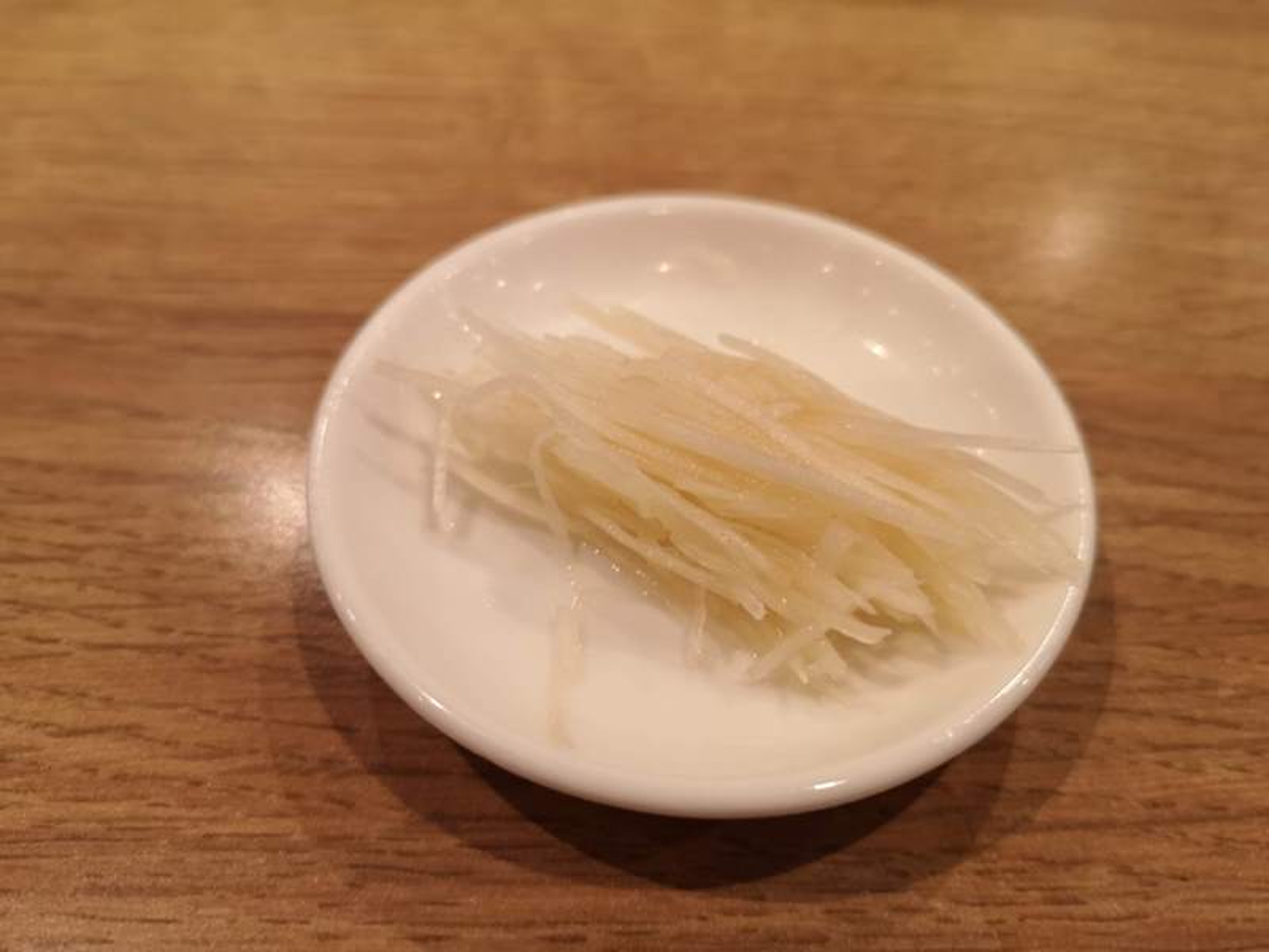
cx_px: 634
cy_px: 476
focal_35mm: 27
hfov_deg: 65.3
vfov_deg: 51.4
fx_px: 990
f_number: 1.8
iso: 160
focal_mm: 3.95
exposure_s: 1/33.3
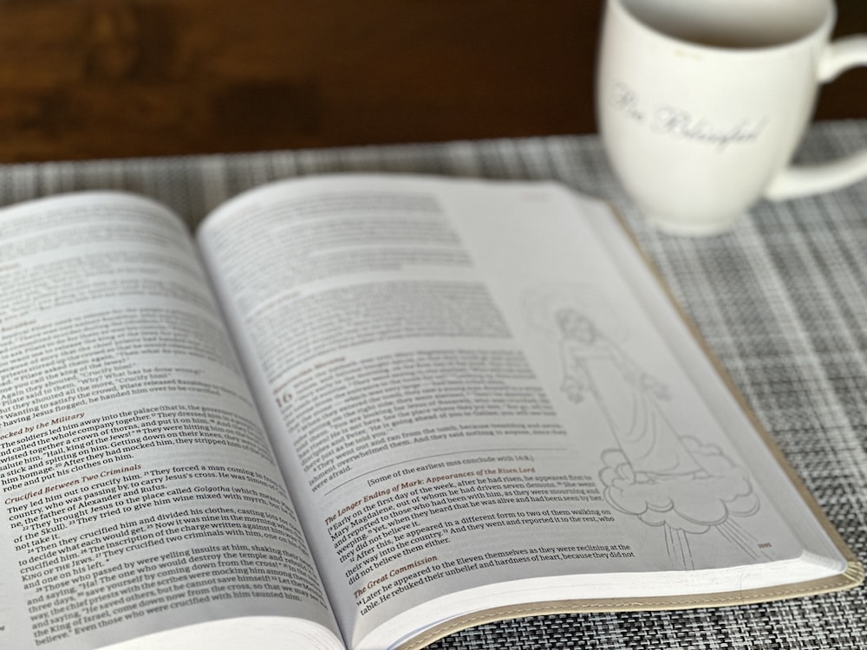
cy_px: 325
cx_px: 434
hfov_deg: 25.3
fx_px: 1929
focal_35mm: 77
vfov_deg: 19.1
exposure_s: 1/40
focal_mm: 9
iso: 200
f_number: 2.8
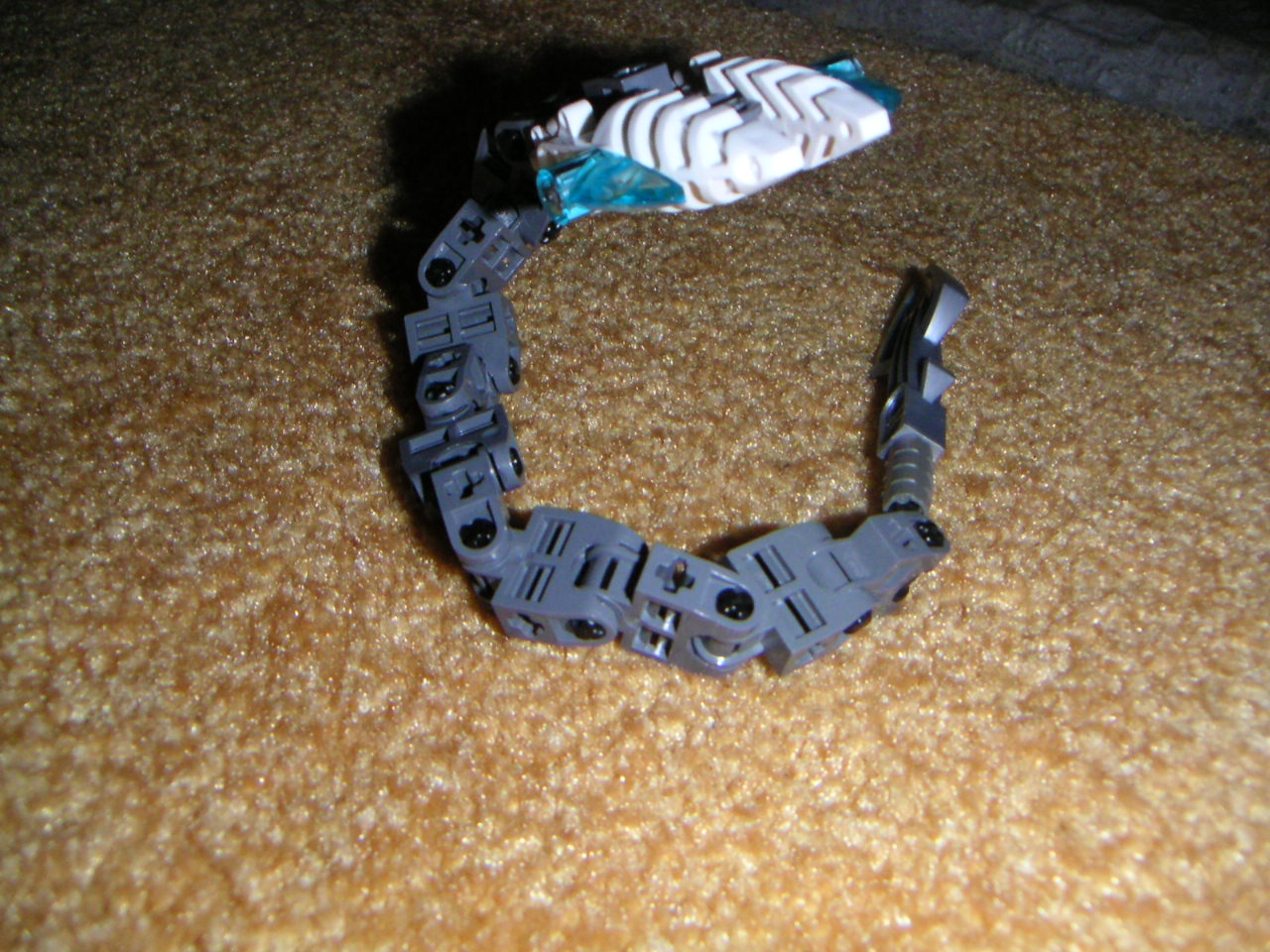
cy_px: 476
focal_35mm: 39
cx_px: 635
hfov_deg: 47.9
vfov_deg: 36.8
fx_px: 1431
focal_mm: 5.1
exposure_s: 1/45
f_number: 6.7
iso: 200
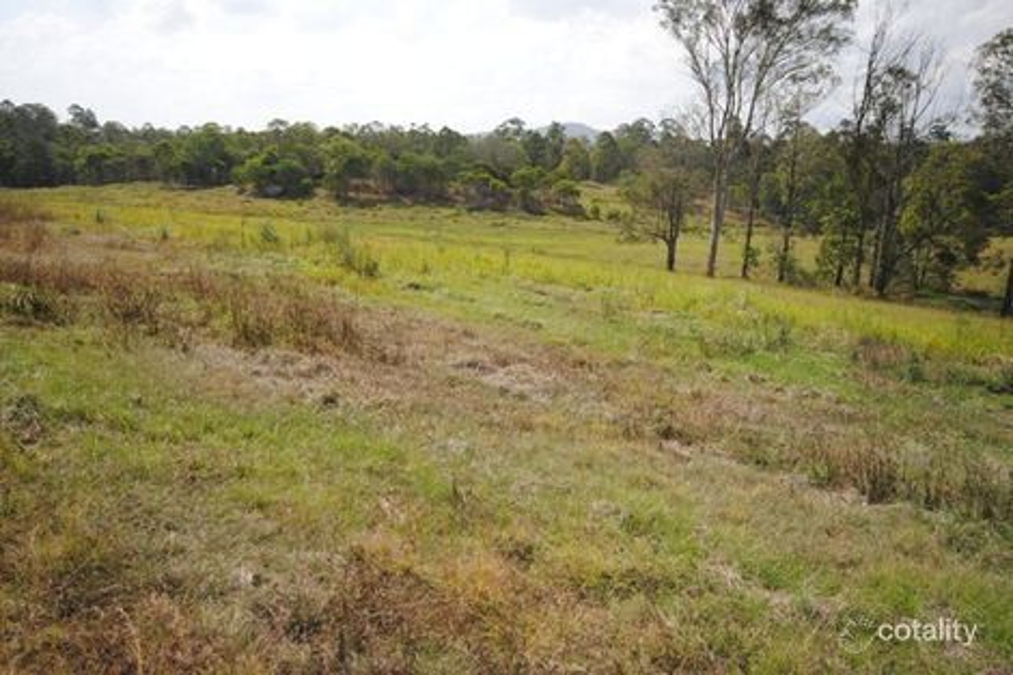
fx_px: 844
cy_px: 338
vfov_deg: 43.6
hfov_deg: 61.9
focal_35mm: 30
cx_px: 506
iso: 100
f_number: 7.1
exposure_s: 1/200
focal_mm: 20
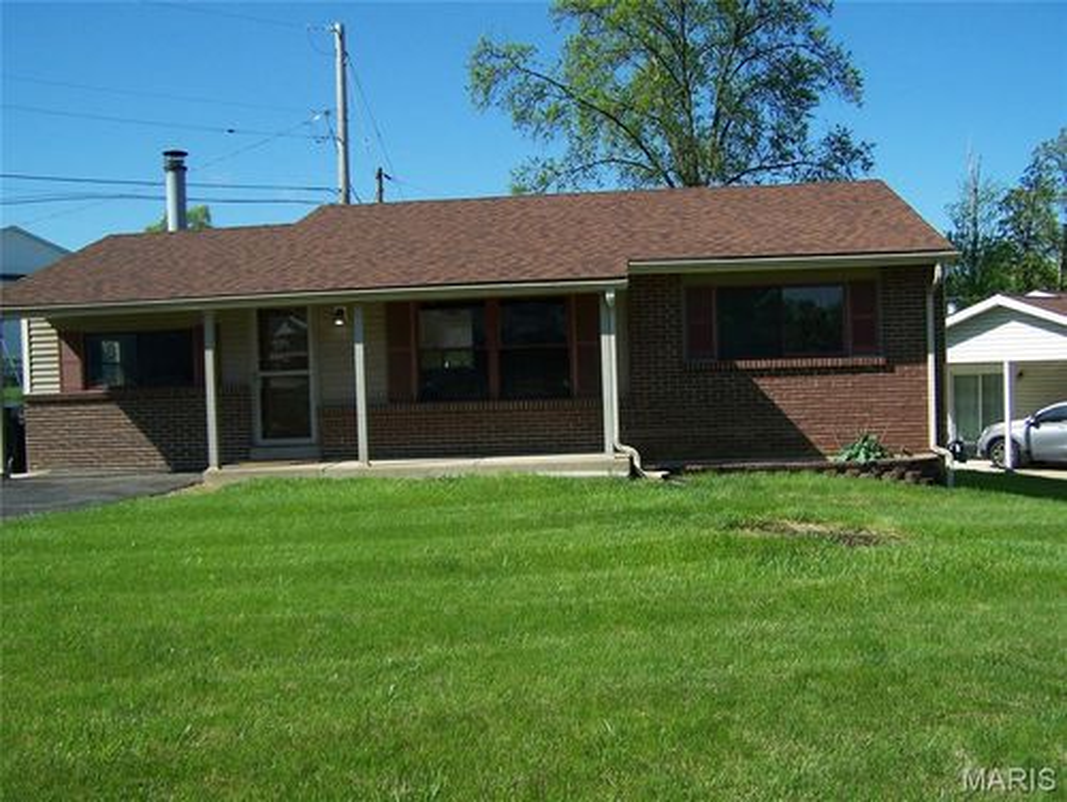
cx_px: 534
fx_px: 1172
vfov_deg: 37.8
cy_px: 401
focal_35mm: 38
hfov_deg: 48.9
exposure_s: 1/1000
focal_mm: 6.3
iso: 80
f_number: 4
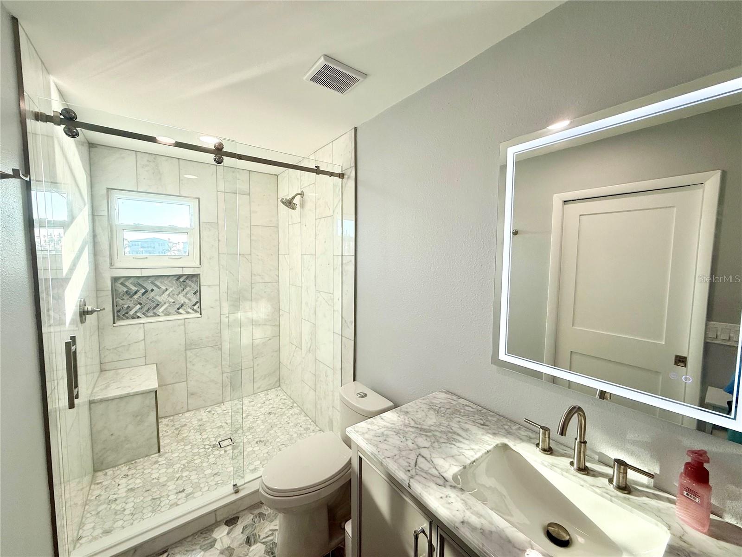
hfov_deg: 102.1
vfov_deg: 85.7
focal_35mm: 14
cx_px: 371
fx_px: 300
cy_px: 278
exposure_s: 1/205
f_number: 2.2
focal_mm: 2.22
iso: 64
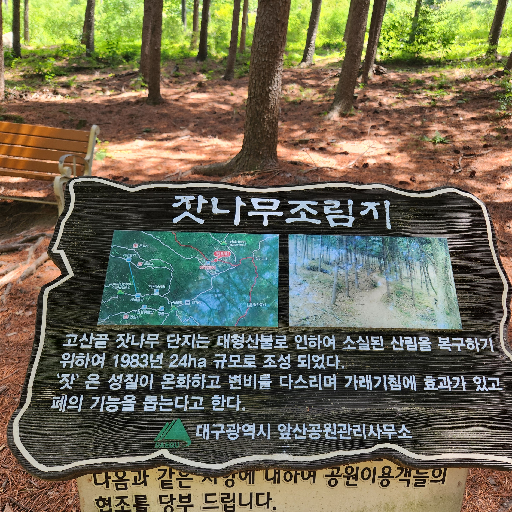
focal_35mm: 28
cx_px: 294
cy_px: 259
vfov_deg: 57.3
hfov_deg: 57.1
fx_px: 469
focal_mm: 5.4
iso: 40
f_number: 1.8
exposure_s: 1/120
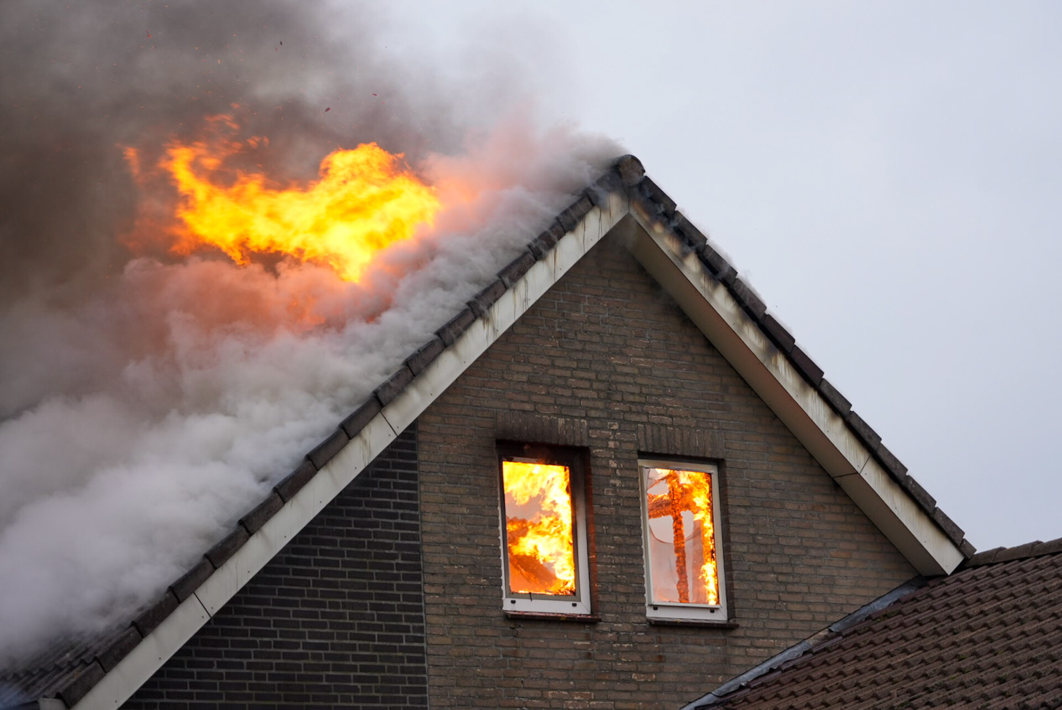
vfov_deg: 12.3
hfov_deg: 18.2
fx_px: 3306
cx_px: 531
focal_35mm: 112
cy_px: 355
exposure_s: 1/250
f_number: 6.3
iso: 800
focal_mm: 112
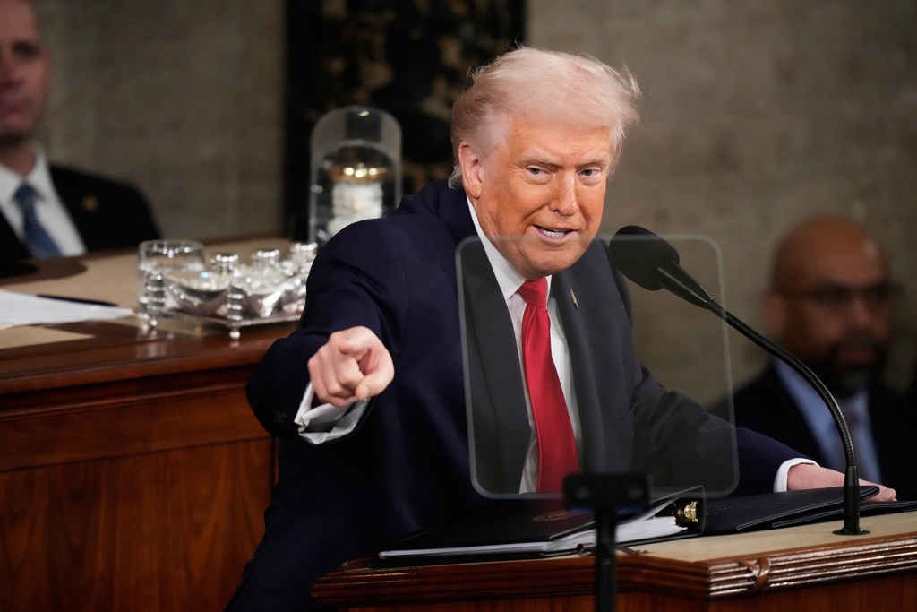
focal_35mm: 800
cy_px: 306
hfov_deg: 2.6
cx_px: 458
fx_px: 20379
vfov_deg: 1.7
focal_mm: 800
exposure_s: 1/640
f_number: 5.6
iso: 8000
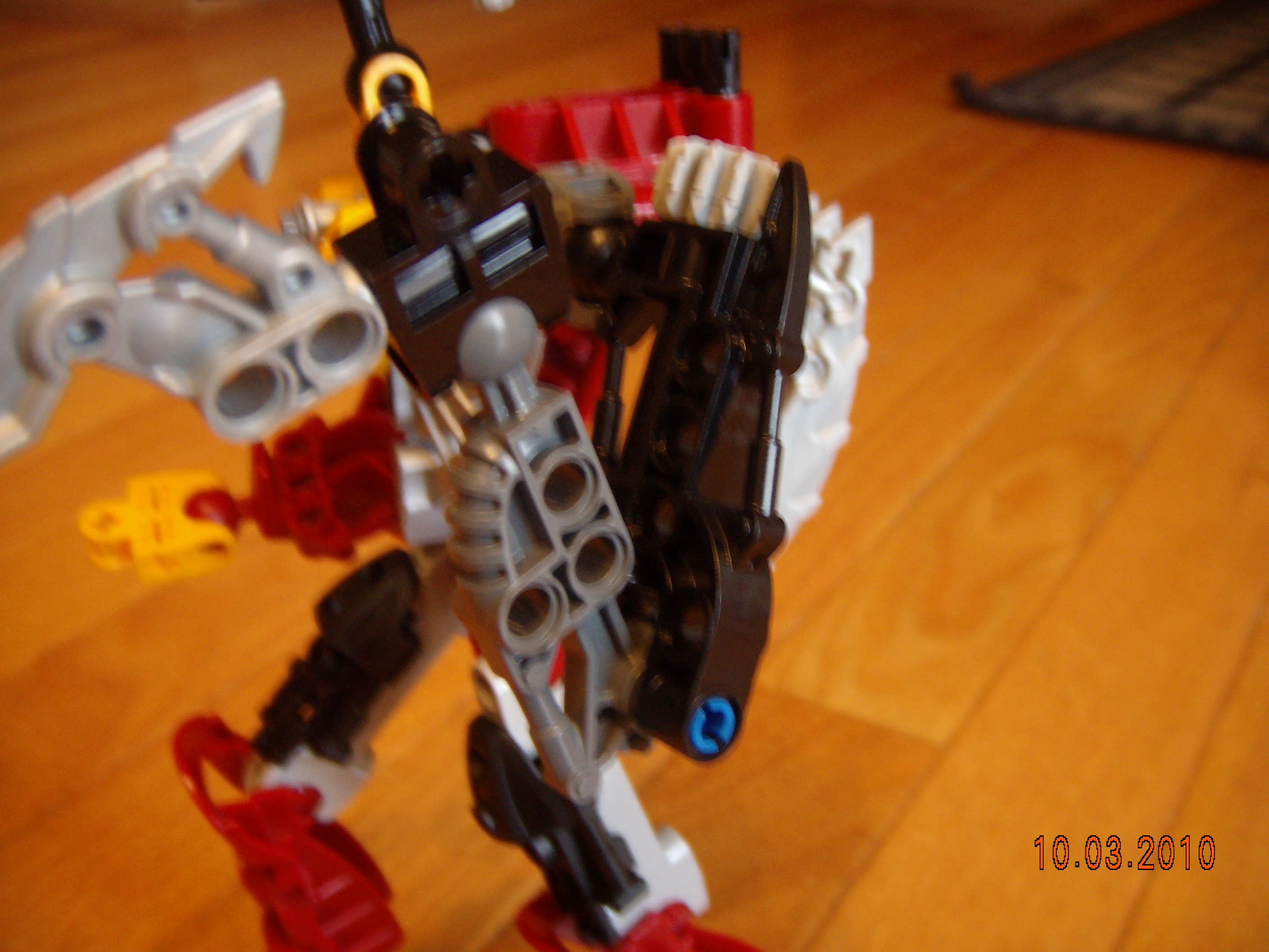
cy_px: 476
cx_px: 634
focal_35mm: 38
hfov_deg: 49.0
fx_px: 1393
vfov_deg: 37.7
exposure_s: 1/6.08
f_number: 3.5
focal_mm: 6.4
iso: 100
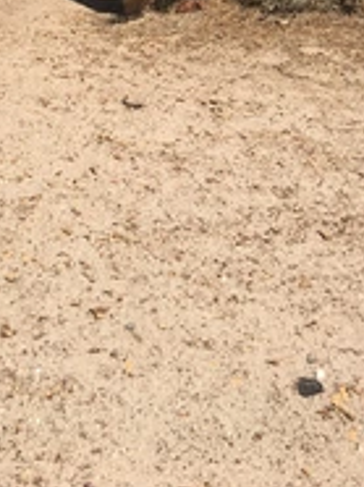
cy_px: -141
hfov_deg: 18.5
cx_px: 30
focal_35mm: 78
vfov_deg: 22.5
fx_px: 1096
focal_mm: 4.15
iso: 25
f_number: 2.2
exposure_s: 1/1637
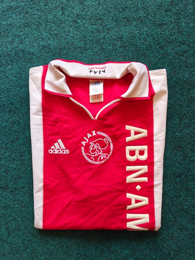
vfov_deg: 73.9
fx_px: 173
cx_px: 98
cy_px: 130
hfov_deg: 58.9
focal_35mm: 23
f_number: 1.6
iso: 320
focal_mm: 6.06
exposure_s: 1/100
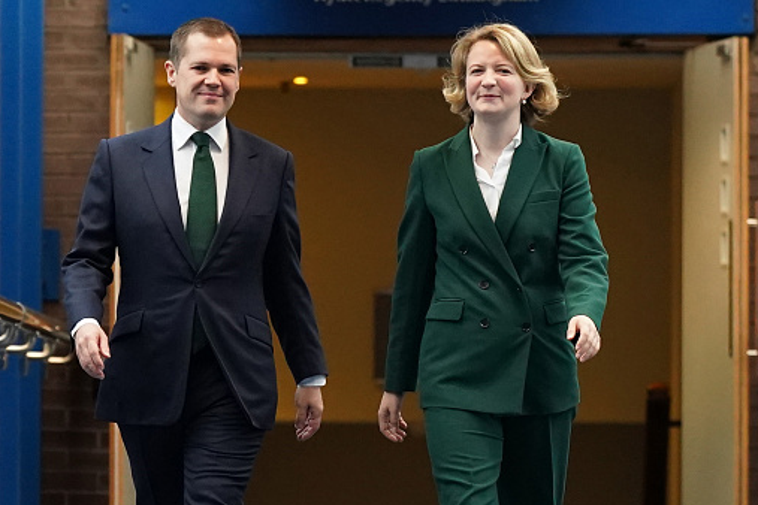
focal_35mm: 233
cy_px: 260
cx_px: 332
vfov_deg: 5.9
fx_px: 4906
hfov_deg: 8.8
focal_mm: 133
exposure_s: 1/400
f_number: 2.8
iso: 4000
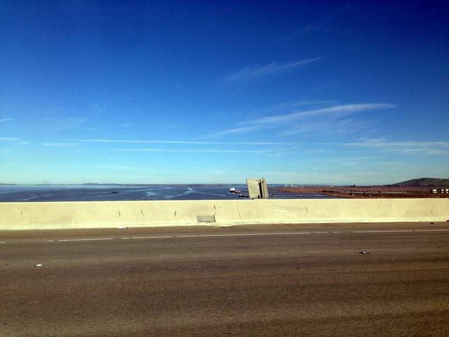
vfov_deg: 42.9
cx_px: 224
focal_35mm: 33
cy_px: 168
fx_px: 428
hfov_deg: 55.4
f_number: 2.4
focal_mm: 4.13
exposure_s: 1/1748
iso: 50
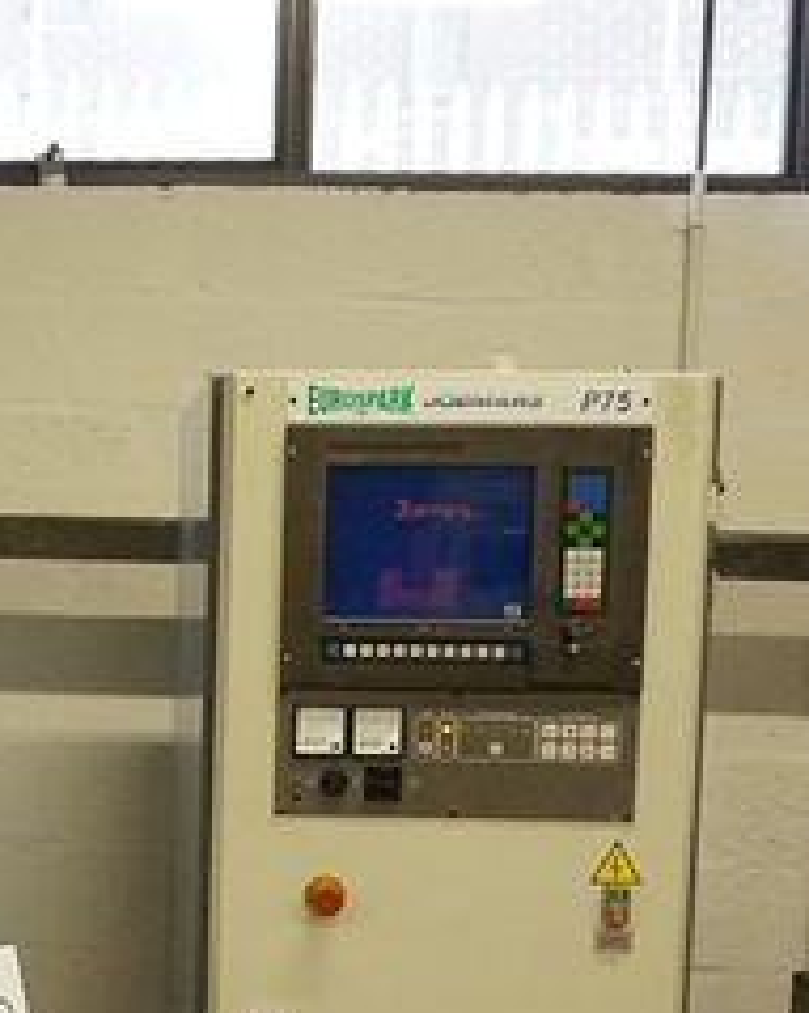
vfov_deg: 27.5
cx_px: -172
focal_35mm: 68
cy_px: 771
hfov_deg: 20.9
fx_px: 2036
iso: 2000
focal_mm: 16
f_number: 3.5
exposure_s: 1/160
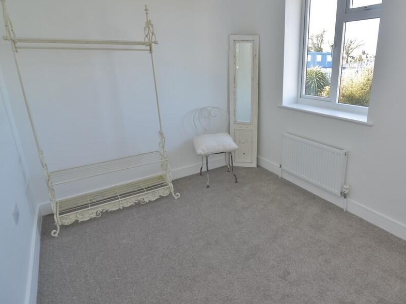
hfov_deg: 78.5
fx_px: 242
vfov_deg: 64.2
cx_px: 255
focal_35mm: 21
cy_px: 137
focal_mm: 11
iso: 200
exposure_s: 1/60
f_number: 4
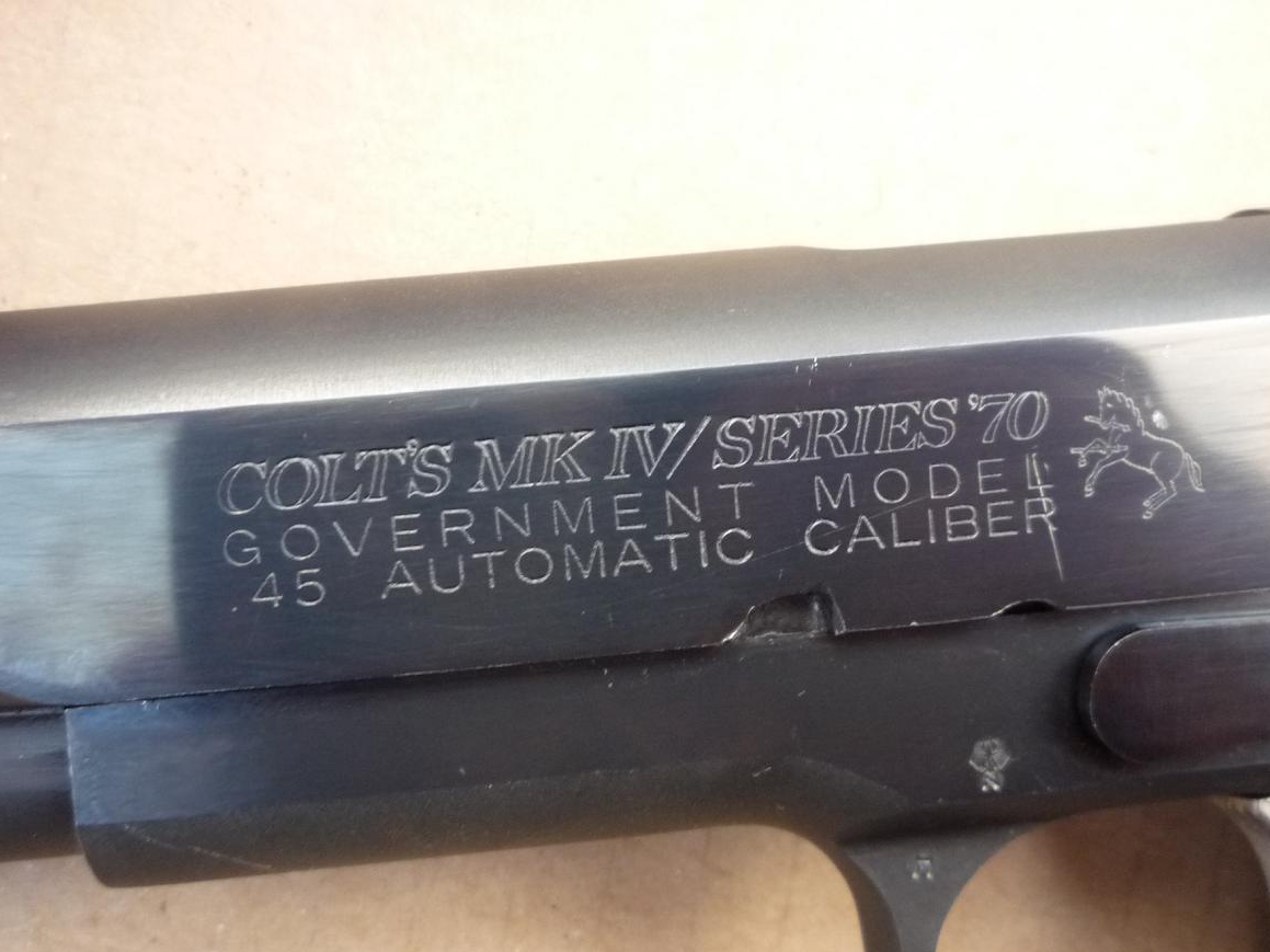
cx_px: 568
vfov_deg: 40.7
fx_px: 1284
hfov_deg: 52.5
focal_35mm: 35
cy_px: 503
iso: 320
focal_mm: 5.2
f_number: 3.3
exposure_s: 1/30
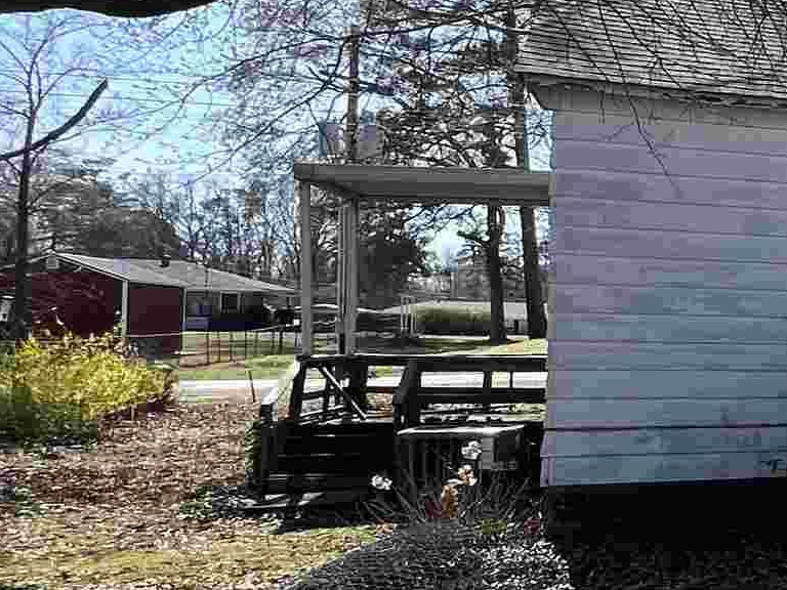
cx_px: 1376
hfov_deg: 22.8
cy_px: 322
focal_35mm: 52
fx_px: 1182
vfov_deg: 28.0
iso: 32
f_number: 1.8
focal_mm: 1.57
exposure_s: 1/1193
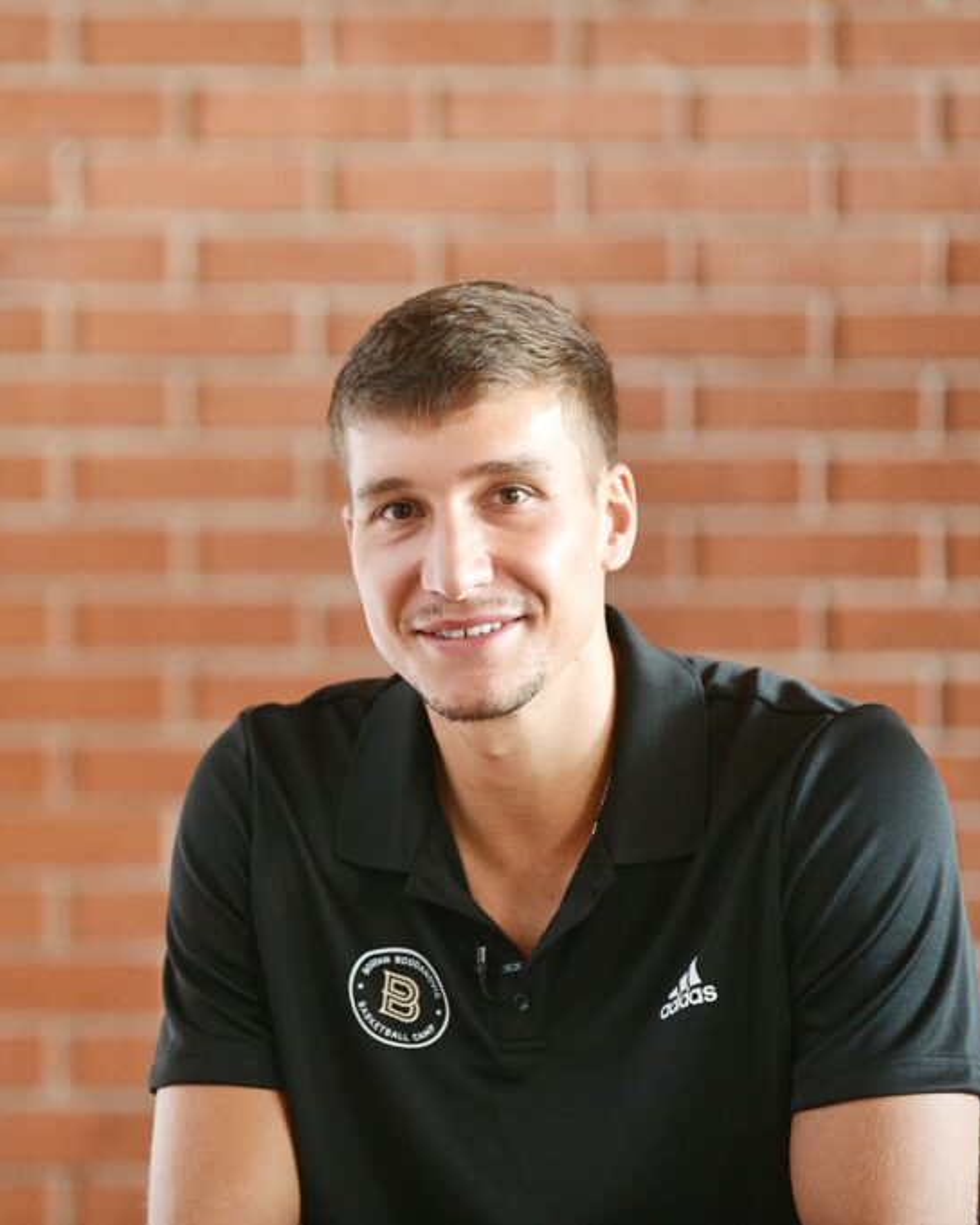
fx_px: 8194
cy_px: 613
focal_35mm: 226
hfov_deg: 6.8
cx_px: 272
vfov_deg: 8.6
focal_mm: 160
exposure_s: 1/125
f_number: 2.8
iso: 3600
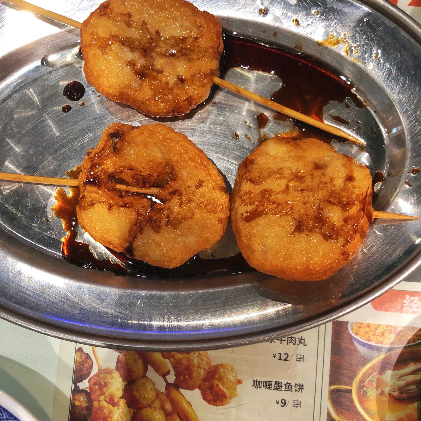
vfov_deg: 48.4
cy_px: 232
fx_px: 468
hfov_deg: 48.4
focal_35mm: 34
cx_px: 217
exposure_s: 1/17
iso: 40
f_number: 1.8
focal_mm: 3.99
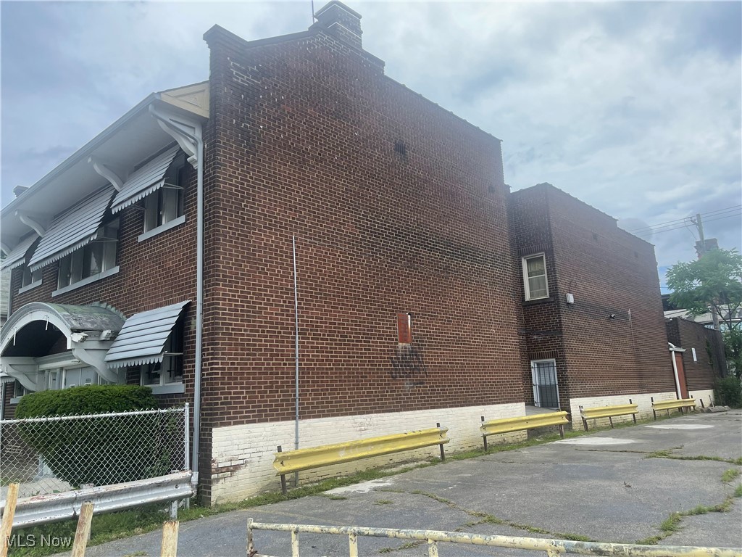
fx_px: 536
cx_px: 371
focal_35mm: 25
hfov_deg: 69.4
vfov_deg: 54.9
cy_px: 278
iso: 32
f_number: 1.6
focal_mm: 5.1
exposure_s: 1/1513
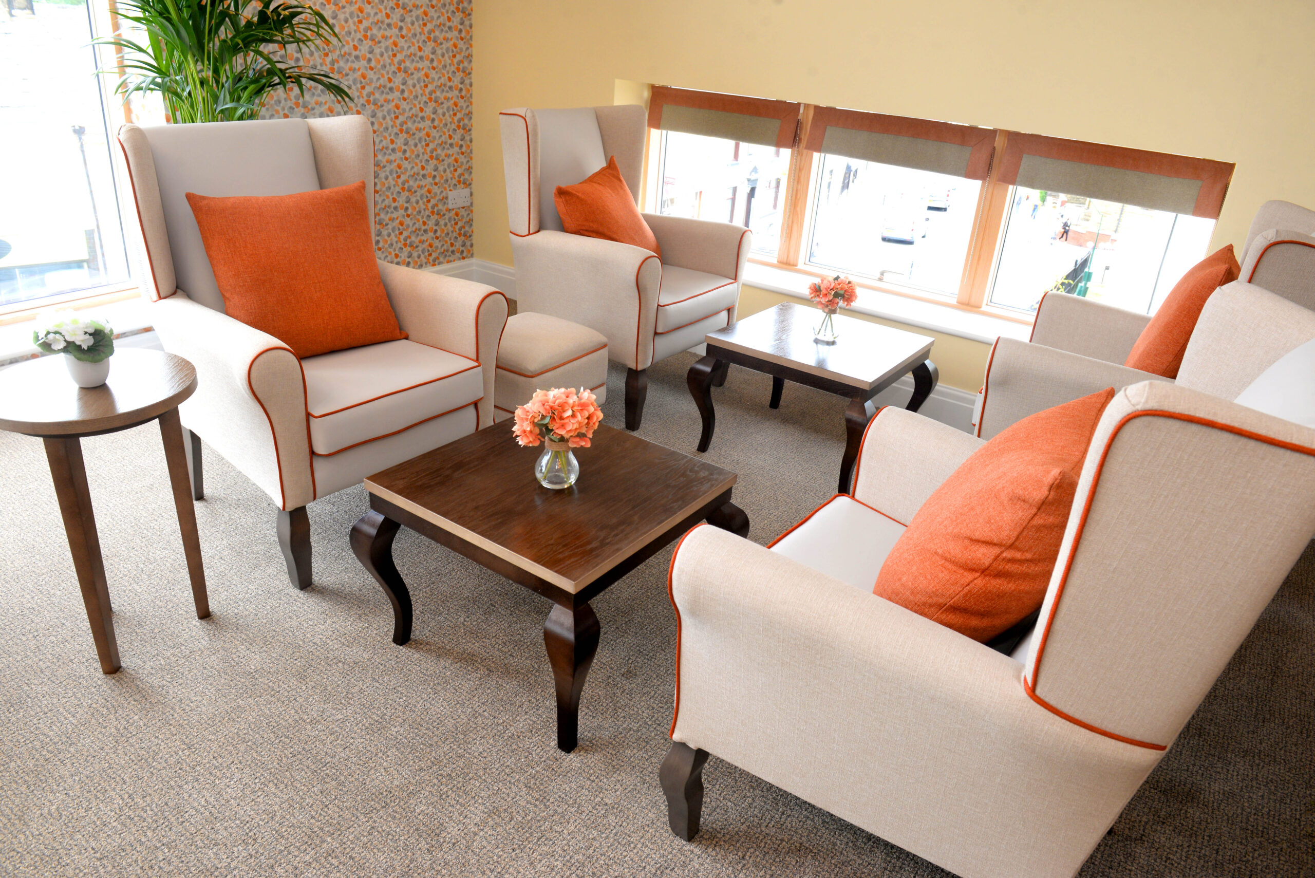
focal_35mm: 24
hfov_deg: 73.7
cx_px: 658
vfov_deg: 53.2
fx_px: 877
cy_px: 439
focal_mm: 24
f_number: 9
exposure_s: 1/60
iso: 800
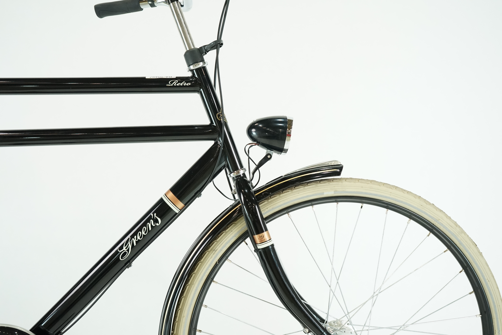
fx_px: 474
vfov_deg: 38.9
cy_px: 168
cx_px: 251
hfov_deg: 55.8
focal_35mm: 34
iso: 2500
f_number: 5.6
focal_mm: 34
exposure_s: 1/200
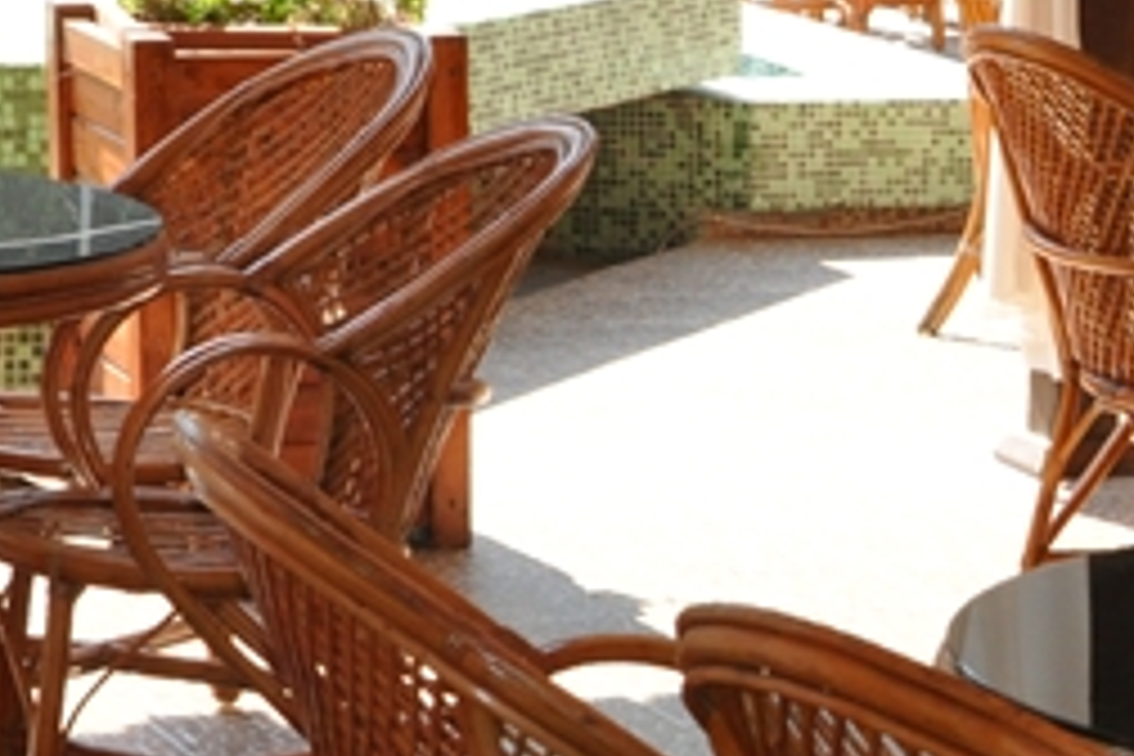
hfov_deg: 12.4
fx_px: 5071
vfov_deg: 8.5
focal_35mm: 161
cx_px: 1402
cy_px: 652
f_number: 13
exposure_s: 1/200
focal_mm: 30
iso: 800
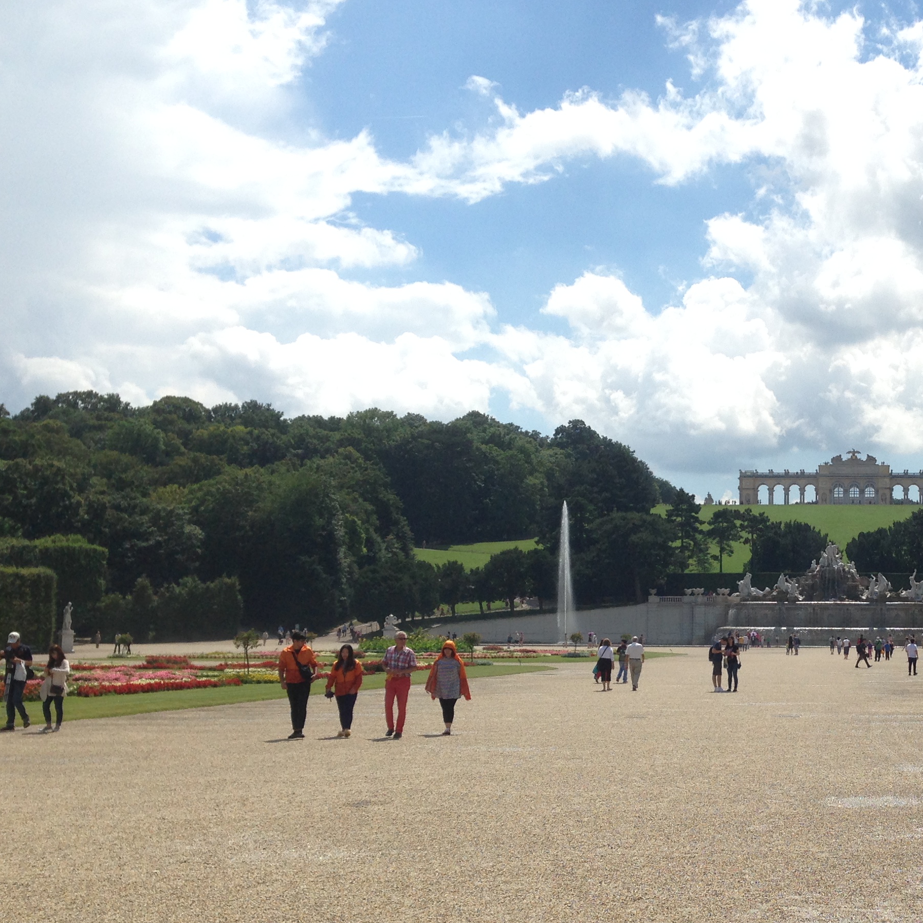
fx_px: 1599
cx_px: 797
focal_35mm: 53
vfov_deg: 32.1
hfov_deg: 31.0
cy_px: 547
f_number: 2.4
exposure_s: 1/2584
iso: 50
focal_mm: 4.12
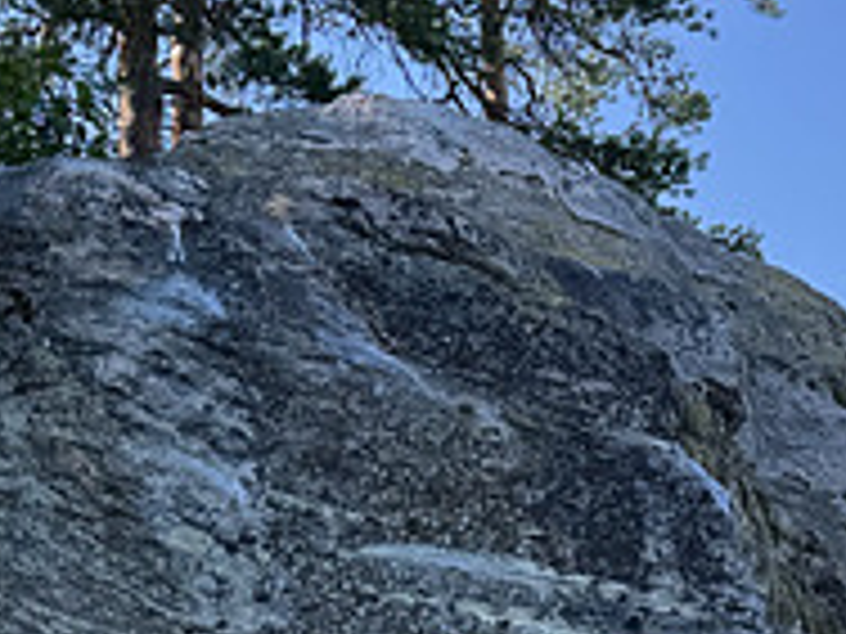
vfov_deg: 14.6
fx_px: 2371
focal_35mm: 97
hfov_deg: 20.2
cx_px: 414
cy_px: 827
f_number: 1.78
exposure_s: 1/1767
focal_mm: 6.76
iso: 80
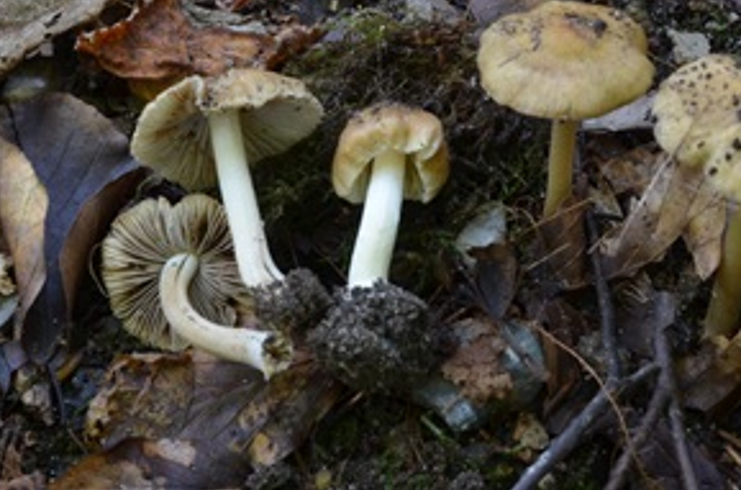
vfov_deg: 16.3
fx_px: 1704
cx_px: 418
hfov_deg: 24.5
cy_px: 154
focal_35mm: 83
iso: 100
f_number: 16
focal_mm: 40
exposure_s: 6
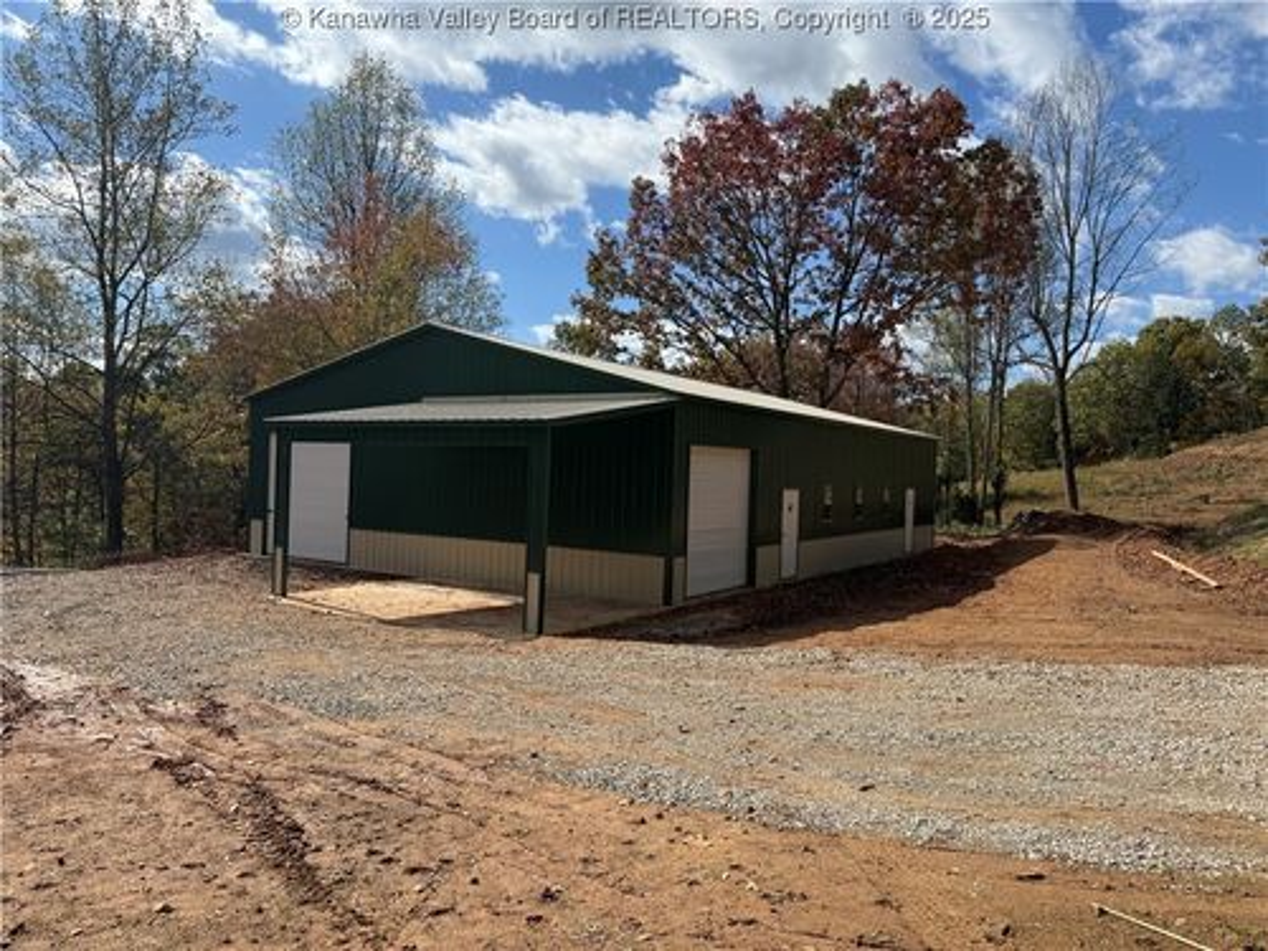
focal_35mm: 24
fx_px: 879
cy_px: 476
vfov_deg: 56.8
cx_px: 634
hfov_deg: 71.6
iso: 80
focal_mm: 6.76
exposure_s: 1/5714
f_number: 1.78
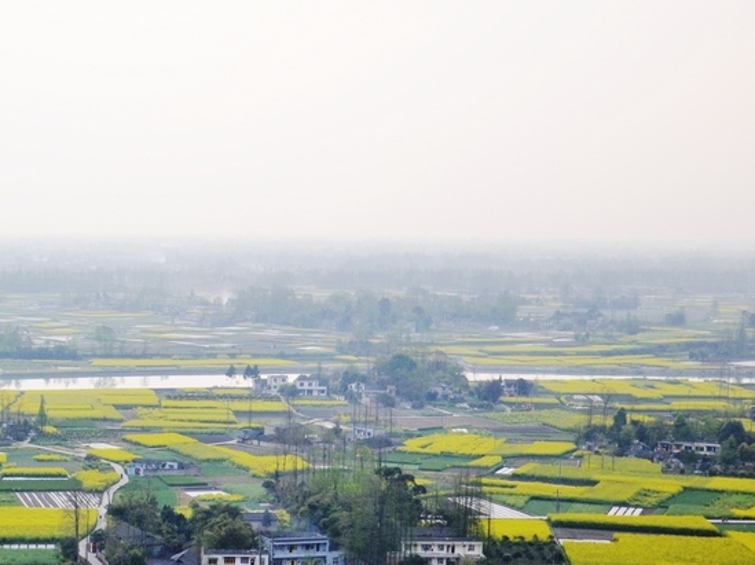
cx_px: 88
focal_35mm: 70
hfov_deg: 26.9
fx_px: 1526
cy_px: 409
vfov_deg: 20.9
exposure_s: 1/200
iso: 200
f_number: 4.5
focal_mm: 26
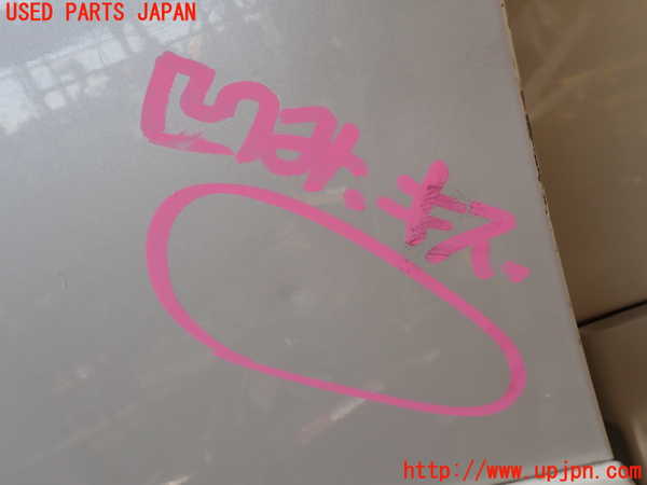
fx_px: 561
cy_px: 242
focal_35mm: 30
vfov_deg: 46.8
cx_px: 324
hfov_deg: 60.0
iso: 100
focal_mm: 5.4
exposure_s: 1/100
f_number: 3.2
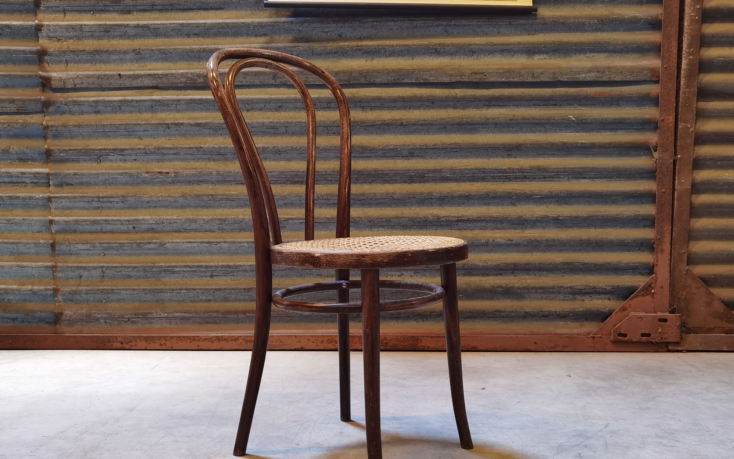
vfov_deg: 29.8
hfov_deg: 46.2
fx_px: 860
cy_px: 274
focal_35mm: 43
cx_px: 365
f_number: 1.9
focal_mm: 6.71
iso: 400
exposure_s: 1/33.3
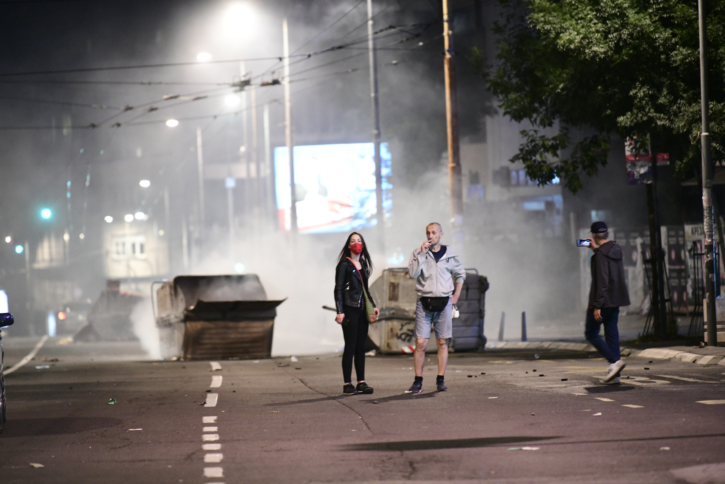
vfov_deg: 6.9
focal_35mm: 200
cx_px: 362
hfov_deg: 10.3
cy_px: 242
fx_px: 4027
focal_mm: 200
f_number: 3.2
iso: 8000
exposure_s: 1/80
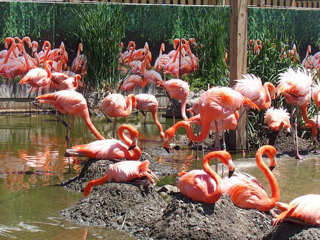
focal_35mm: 46
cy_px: 120
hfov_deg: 41.2
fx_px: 425
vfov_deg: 31.5
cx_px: 160
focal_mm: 9.8
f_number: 3.5
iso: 100
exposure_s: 1/640
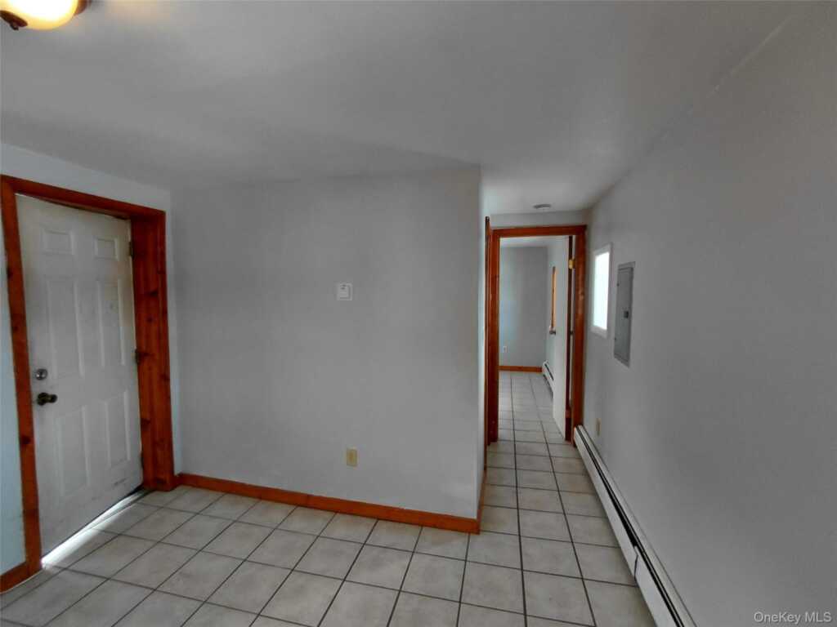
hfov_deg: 94.5
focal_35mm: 16
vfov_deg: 78.1
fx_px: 387
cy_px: 314
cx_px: 418
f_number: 2.2
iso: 80
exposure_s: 1/60
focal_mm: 1.64
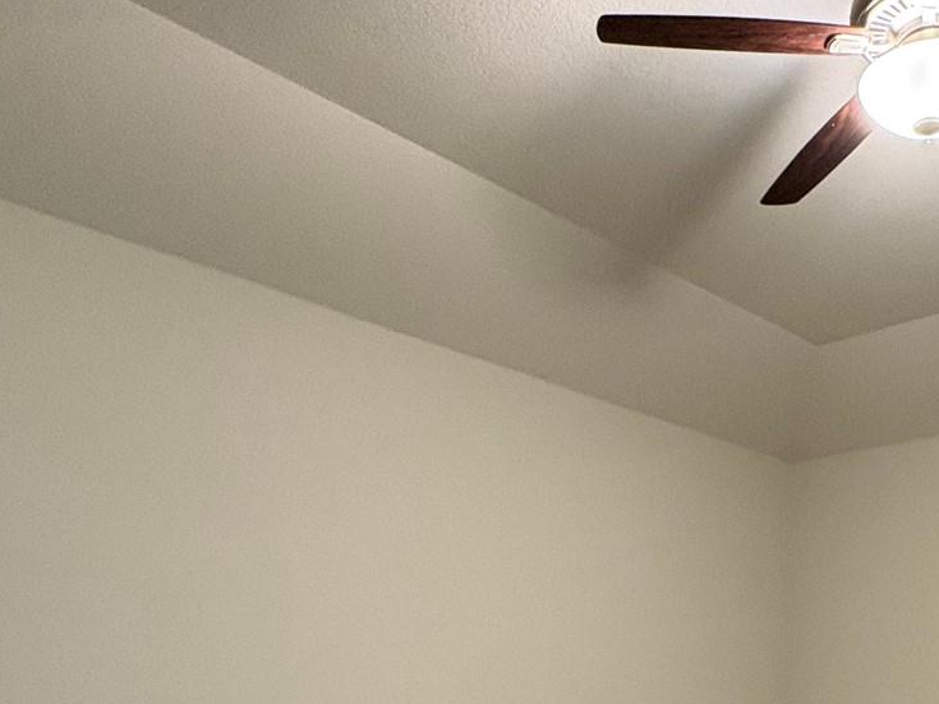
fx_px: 1058
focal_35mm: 39
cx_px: 706
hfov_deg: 46.1
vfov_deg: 32.1
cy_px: 792
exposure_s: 1/60
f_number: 2.2
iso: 400
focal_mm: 2.22
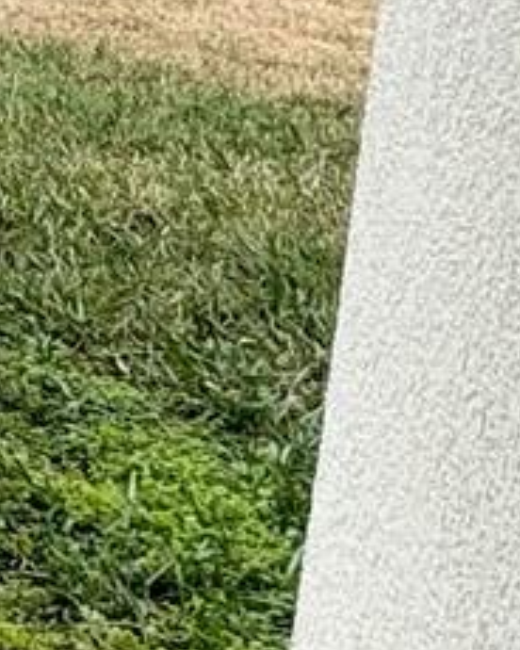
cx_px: -907
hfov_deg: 11.6
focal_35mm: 95
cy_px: -266
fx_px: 1828
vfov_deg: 18.3
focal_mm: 2.22
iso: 40
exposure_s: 1/664
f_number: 2.2
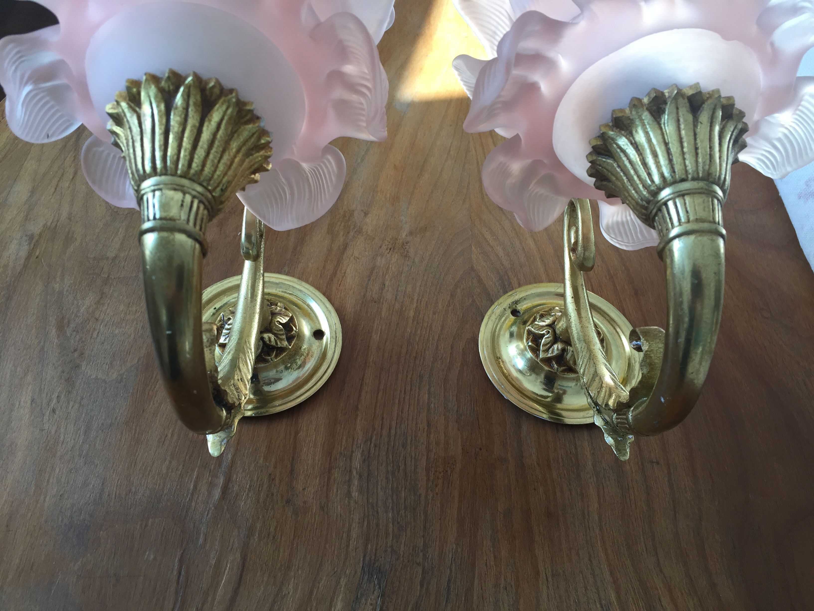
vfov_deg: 48.2
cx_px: 407
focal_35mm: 29
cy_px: 306
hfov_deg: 61.7
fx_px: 682
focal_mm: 4.15
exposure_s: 1/100
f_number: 2.2
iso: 40
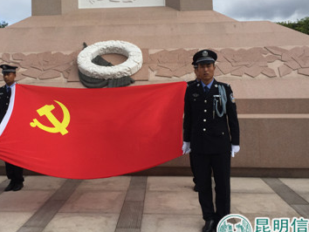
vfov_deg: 32.0
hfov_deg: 41.7
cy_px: 79
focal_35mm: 45
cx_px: 116
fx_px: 402
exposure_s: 1/1721
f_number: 2.2
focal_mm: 4.15
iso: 32
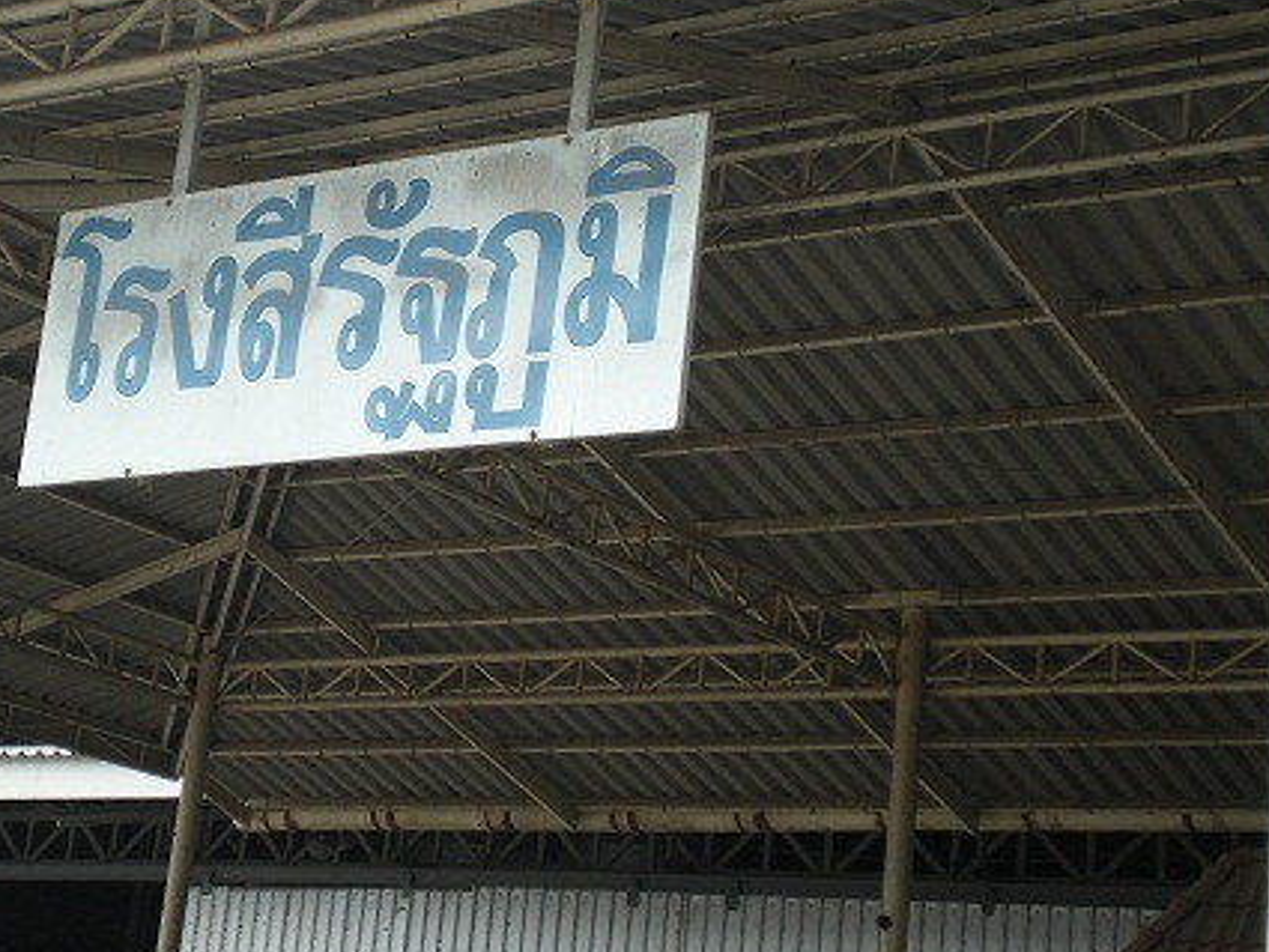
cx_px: 417
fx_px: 3154
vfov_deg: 17.2
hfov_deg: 22.7
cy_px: 355
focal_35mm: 86
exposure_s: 1/164
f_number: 3.9
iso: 64
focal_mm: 9.3
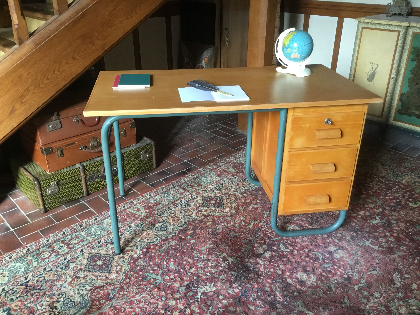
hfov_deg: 58.4
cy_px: 158
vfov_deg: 45.4
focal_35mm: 31
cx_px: 210
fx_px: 376
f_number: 2.4
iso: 100
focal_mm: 3.3
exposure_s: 1/33
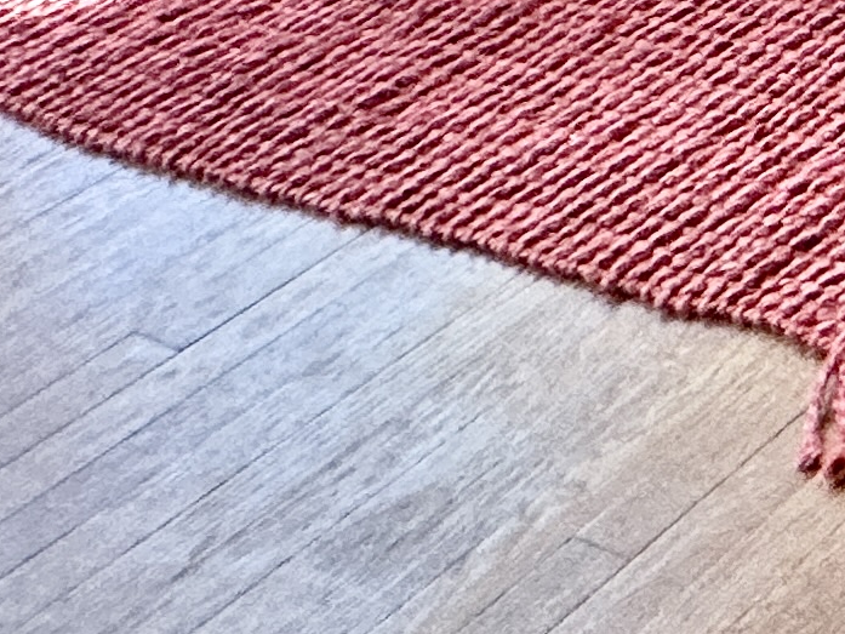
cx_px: 2339
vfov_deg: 12.4
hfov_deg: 12.7
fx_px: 1978
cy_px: -1061
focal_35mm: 81
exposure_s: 1/120
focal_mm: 2.22
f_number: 2.2
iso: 100
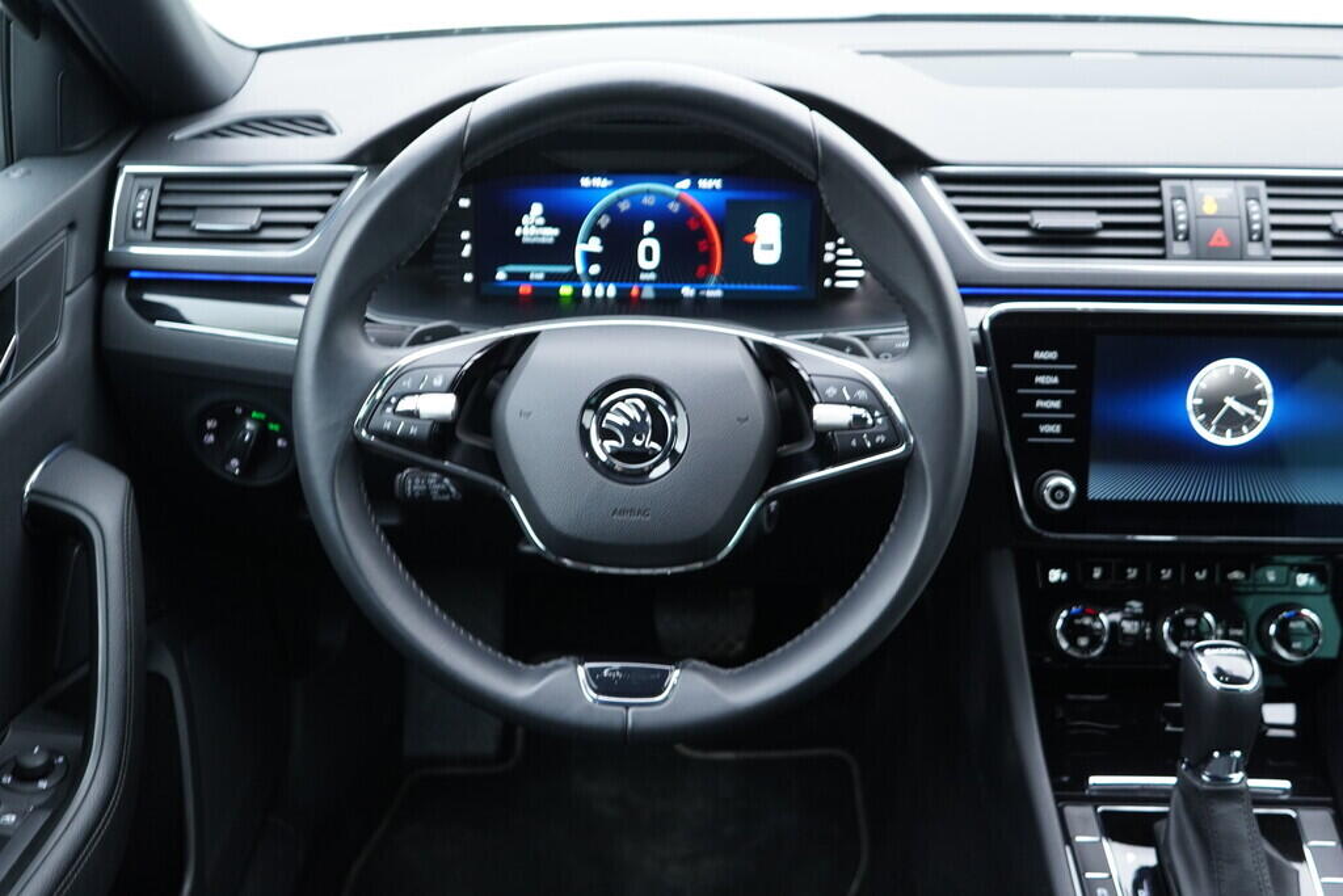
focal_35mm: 36
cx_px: 672
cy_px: 448
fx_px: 1343
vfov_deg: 36.9
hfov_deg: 53.1
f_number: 2.8
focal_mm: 24
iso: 500
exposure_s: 1/40
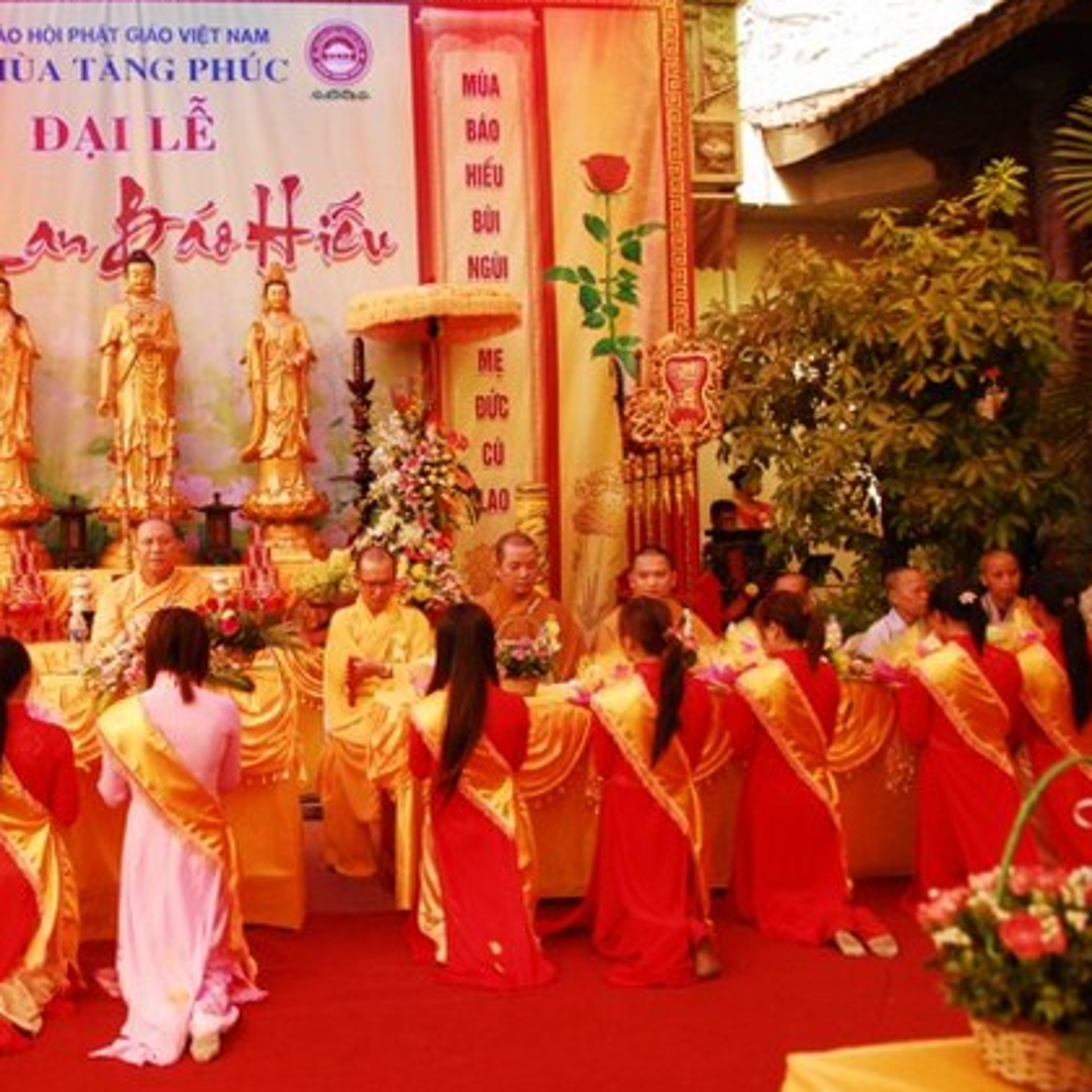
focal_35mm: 35
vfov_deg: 47.2
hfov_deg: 45.5
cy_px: 540
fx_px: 1249
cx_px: 270
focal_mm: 18
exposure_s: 1/250
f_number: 3.5
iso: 250
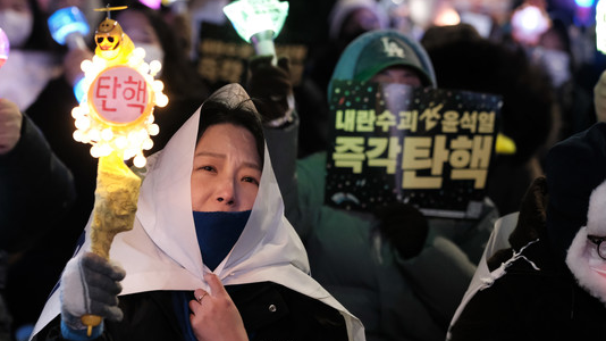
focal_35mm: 159
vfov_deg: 7.6
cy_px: 130
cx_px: 267
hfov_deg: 13.5
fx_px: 2554
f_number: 2.5
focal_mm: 90
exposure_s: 1/125
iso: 6400
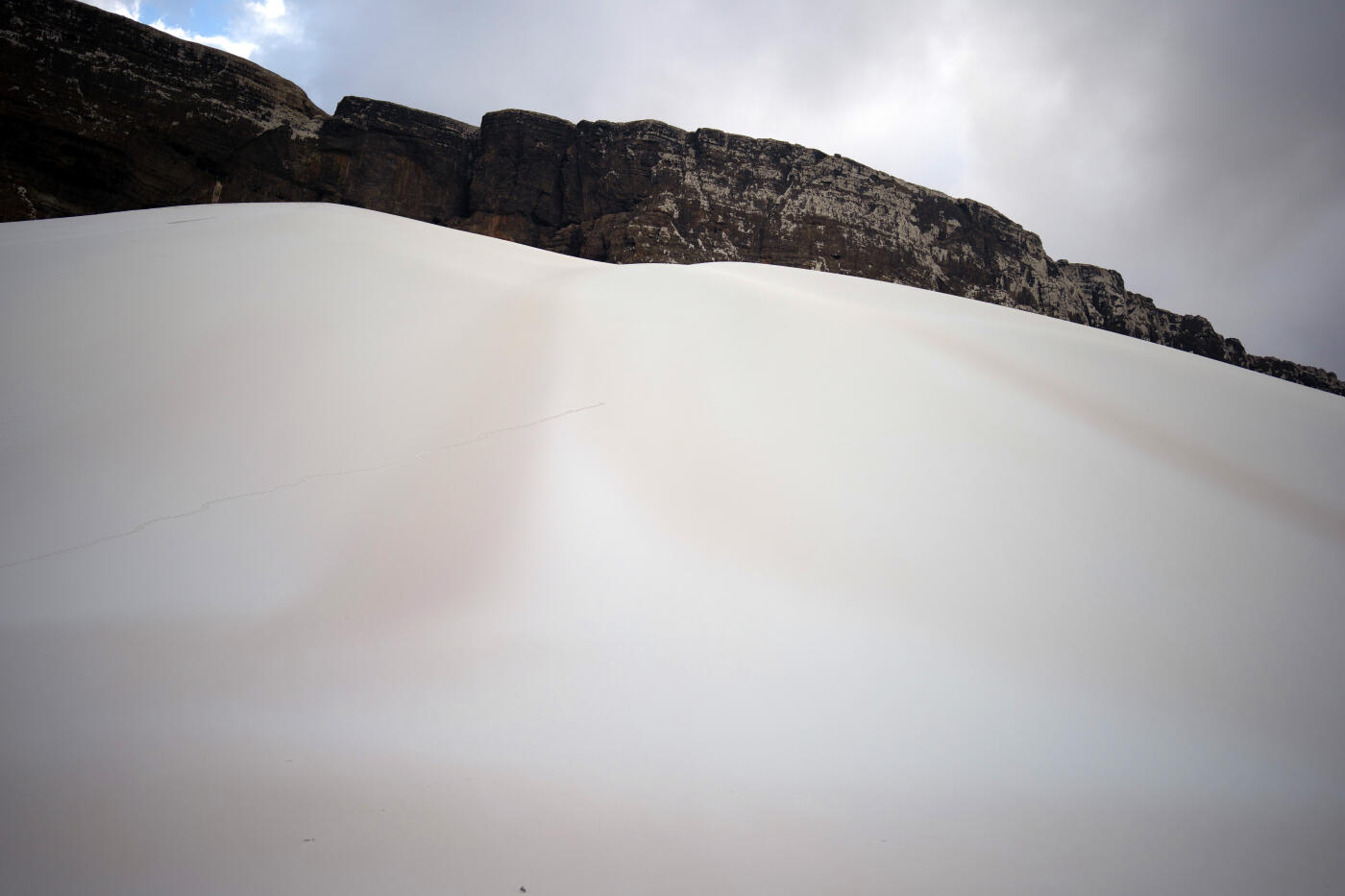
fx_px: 1868
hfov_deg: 39.6
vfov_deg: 27.0
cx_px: 672
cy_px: 448
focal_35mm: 50
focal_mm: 50
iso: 80
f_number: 1.2
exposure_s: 1/12800
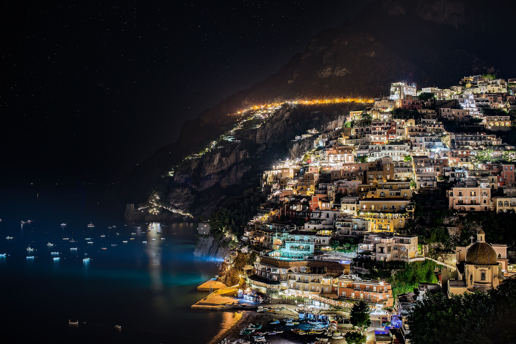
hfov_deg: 19.4
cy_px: 172
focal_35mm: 105
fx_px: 1505
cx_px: 258
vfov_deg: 13.1
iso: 100
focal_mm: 105
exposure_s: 8
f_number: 5.6
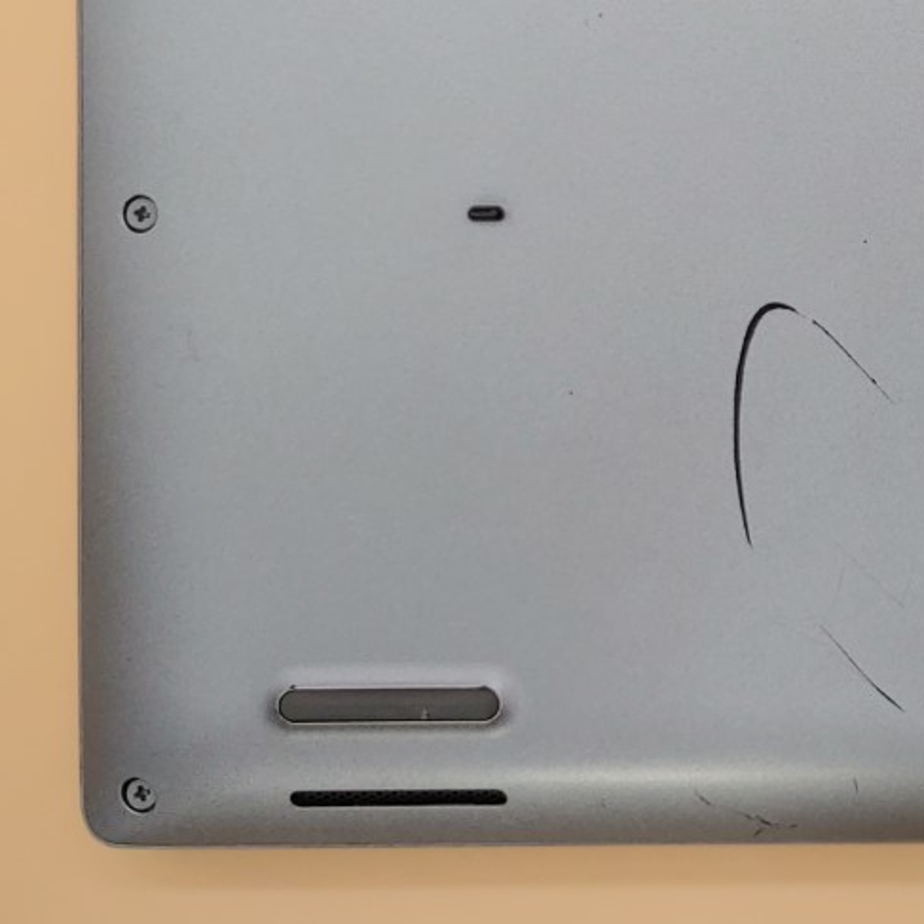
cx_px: 1330
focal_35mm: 68
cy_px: -8
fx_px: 2054
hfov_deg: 21.7
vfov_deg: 24.2
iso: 50
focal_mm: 4.36
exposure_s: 1/84
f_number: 1.8
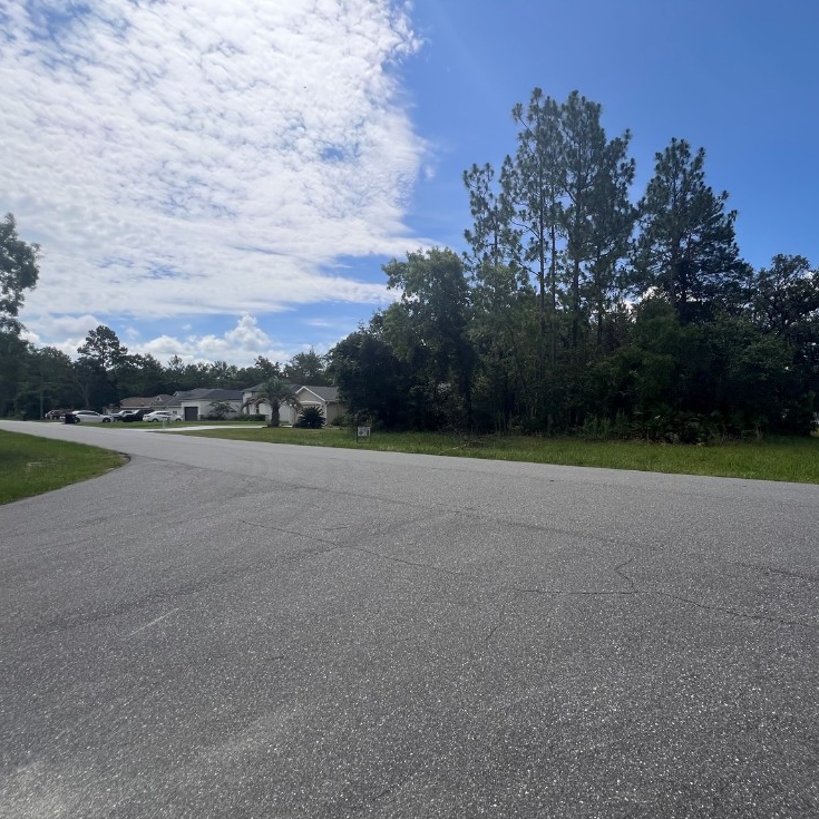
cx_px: 477
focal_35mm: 16
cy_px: 421
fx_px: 428
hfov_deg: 86.7
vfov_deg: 87.4
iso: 32
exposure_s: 1/2421
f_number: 1.8
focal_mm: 1.57
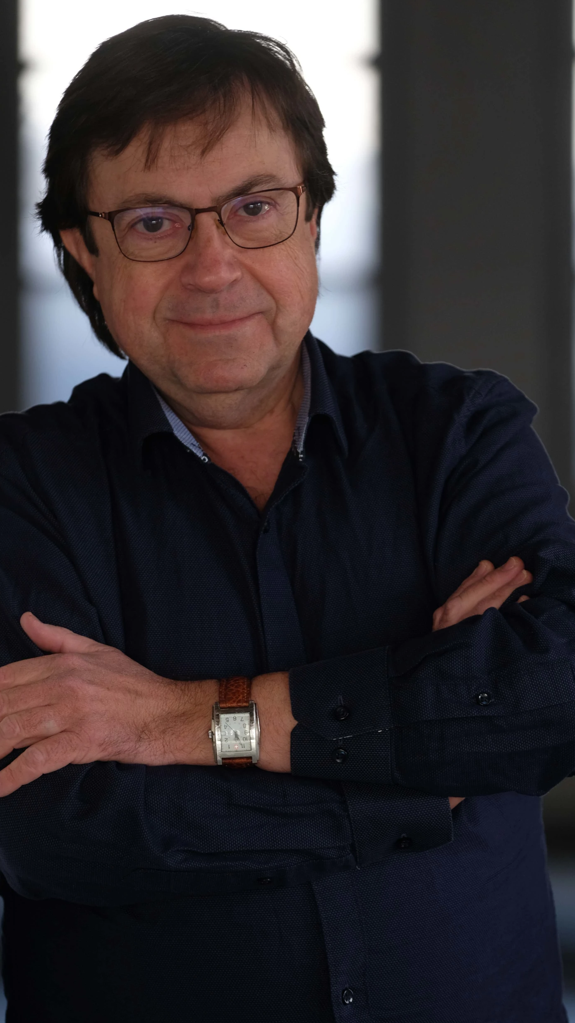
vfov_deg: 8.1
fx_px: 7239
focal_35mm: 267
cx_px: 280
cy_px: 536
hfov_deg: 4.5
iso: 250
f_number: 2.8
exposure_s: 1/125
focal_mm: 140
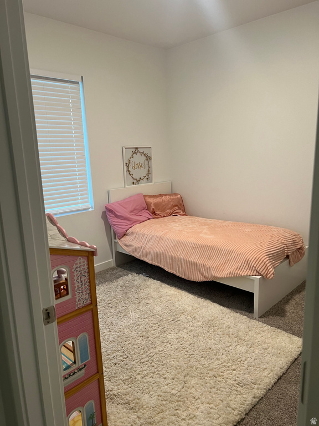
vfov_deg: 67.3
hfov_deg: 53.1
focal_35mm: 26
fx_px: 319
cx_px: 160
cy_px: 213
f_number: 1.5
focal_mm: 5.7
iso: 80
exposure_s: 1/60
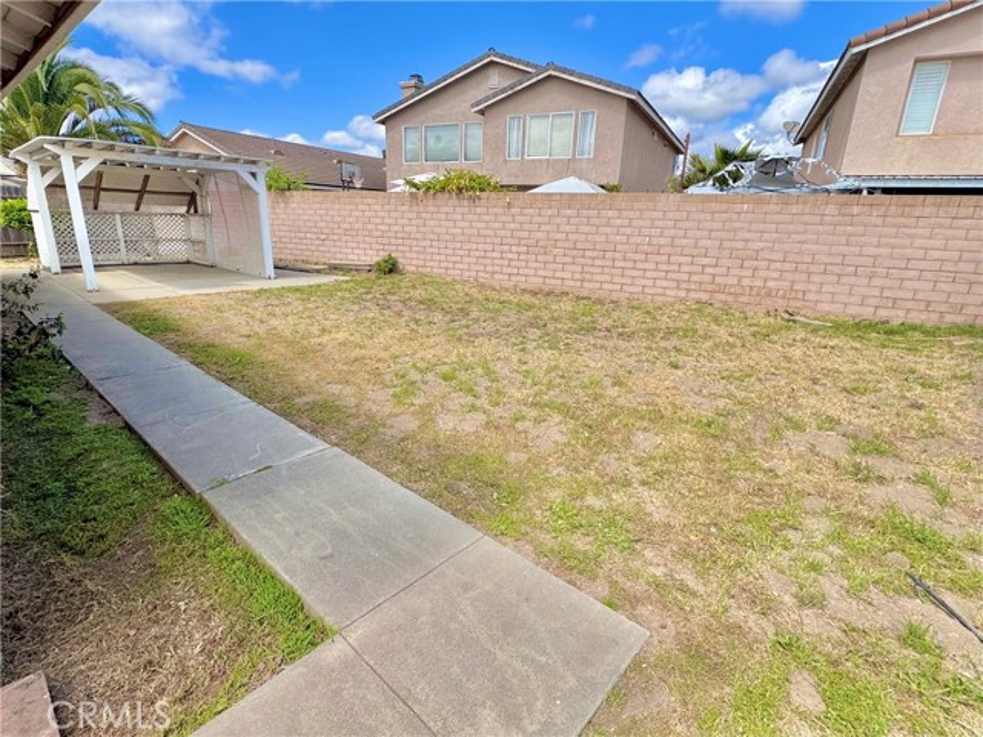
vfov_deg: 85.7
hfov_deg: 102.1
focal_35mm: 14
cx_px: 492
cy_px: 368
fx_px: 398
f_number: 2.2
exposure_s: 1/1323
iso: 50
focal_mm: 2.22
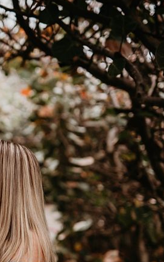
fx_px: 858
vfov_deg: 17.3
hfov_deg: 10.7
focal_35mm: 120
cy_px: 192
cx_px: -43
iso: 320
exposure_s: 1/320
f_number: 1.8
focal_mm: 50
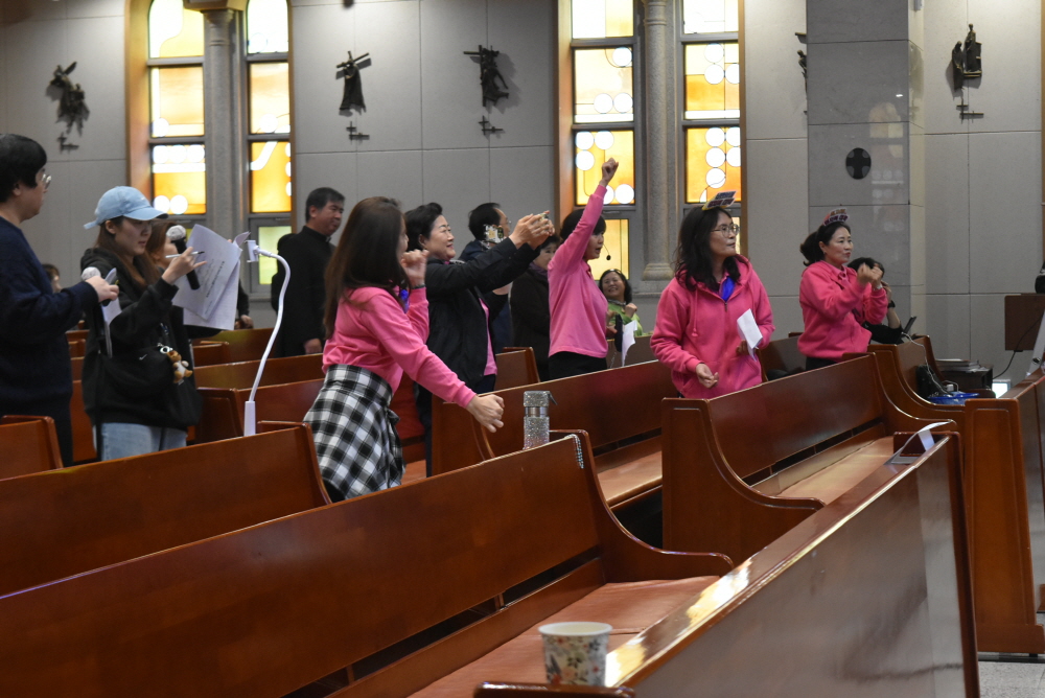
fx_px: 2265
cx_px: 522
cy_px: 349
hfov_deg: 26.0
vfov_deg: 17.5
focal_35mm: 78
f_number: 5.6
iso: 2200
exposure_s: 1/60
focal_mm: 52
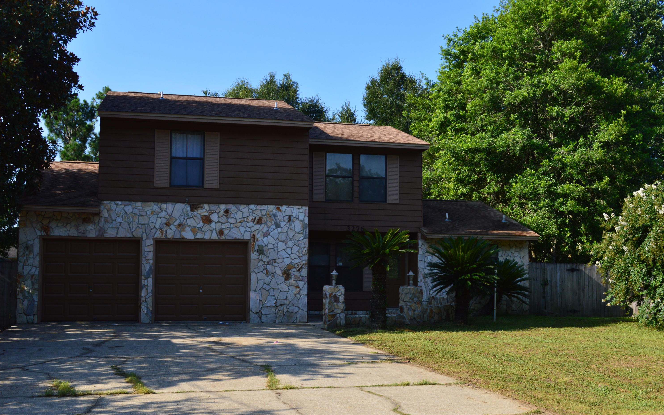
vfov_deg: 29.9
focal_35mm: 43
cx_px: 331
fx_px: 778
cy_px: 222
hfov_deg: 46.2
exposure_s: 1/400
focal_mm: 28
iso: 400
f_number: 11
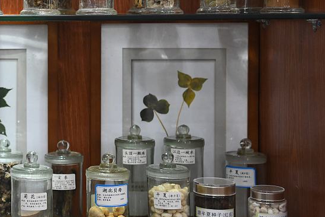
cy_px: 54
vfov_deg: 13.0
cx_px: -28
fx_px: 948
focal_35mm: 105
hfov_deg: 18.7
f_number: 3.5
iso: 2500
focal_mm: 48
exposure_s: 1/125
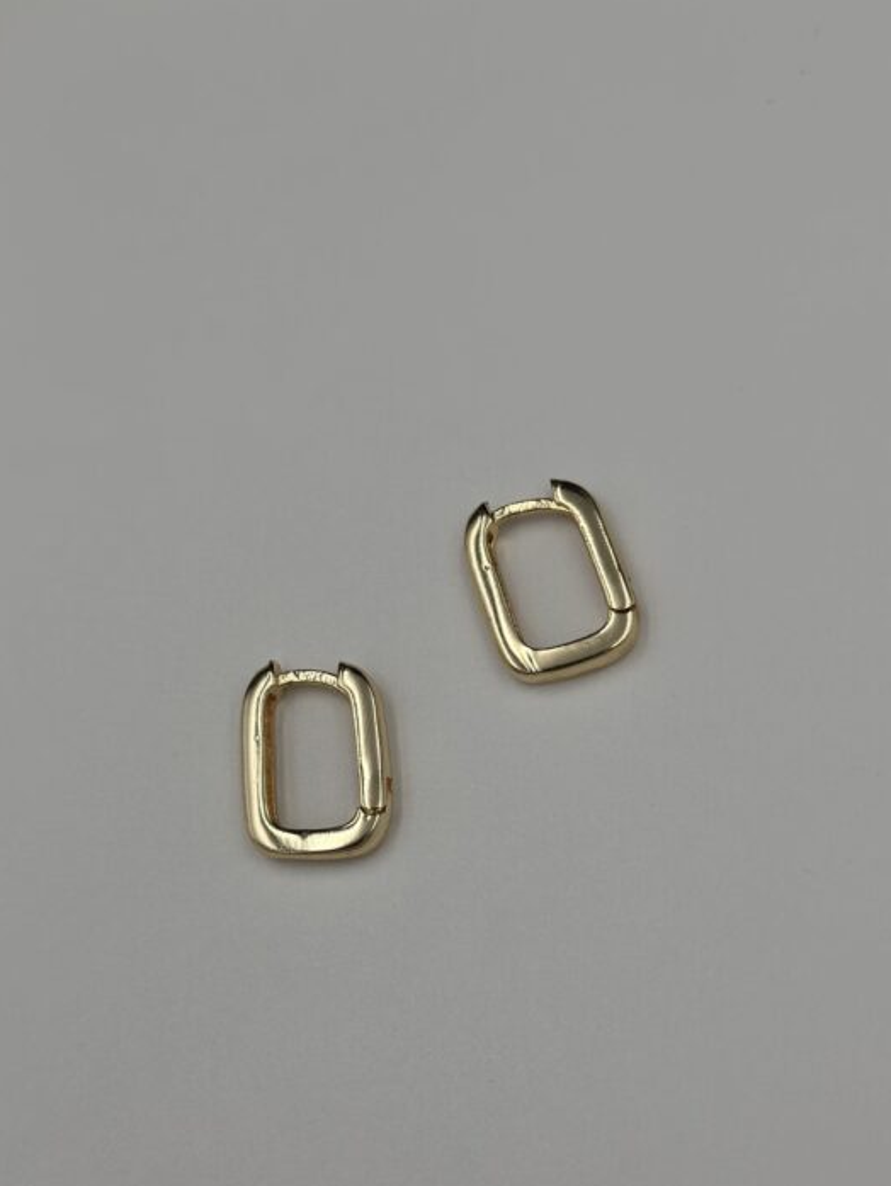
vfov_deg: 34.9
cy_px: 641
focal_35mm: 55
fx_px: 1886
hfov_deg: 26.6
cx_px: 437
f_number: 1.78
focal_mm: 6.86
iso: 80
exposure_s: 1/1751
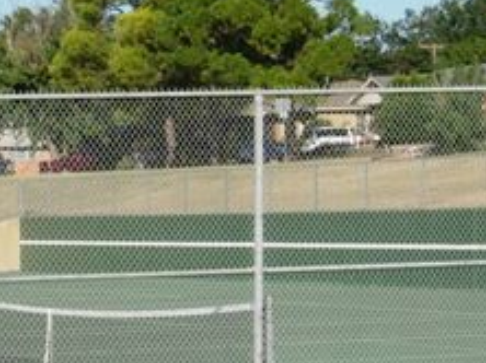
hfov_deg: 10.5
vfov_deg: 8.0
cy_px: 249
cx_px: -193
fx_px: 2581
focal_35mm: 184
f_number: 5.4
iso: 64
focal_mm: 10.6
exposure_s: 1/542
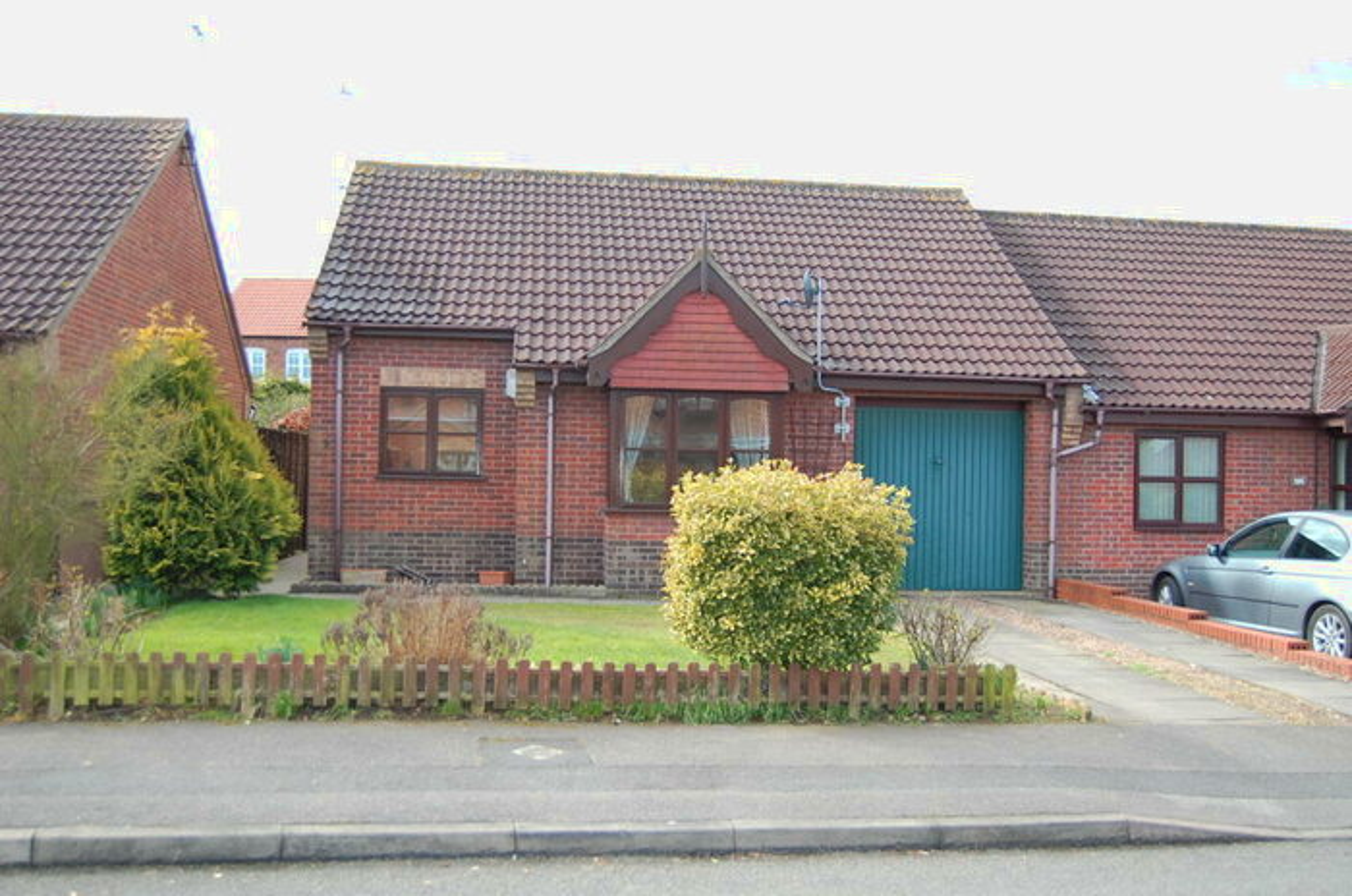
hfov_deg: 55.2
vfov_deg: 38.2
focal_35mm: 34
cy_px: 448
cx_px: 676
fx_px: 1293
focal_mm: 23
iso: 200
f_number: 3.8
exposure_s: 1/250
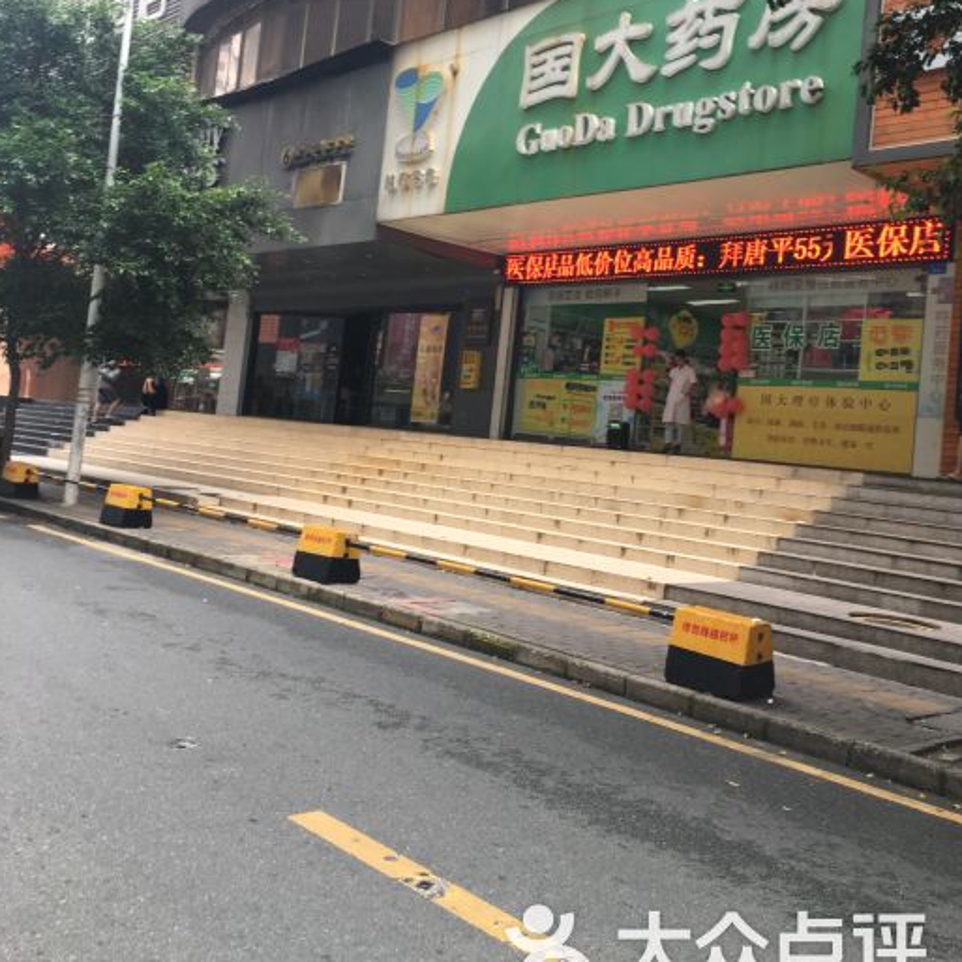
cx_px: 483
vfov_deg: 47.0
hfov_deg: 47.2
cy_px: 390
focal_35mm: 35
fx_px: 1100
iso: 40
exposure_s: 1/100
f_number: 2.2
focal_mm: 4.15
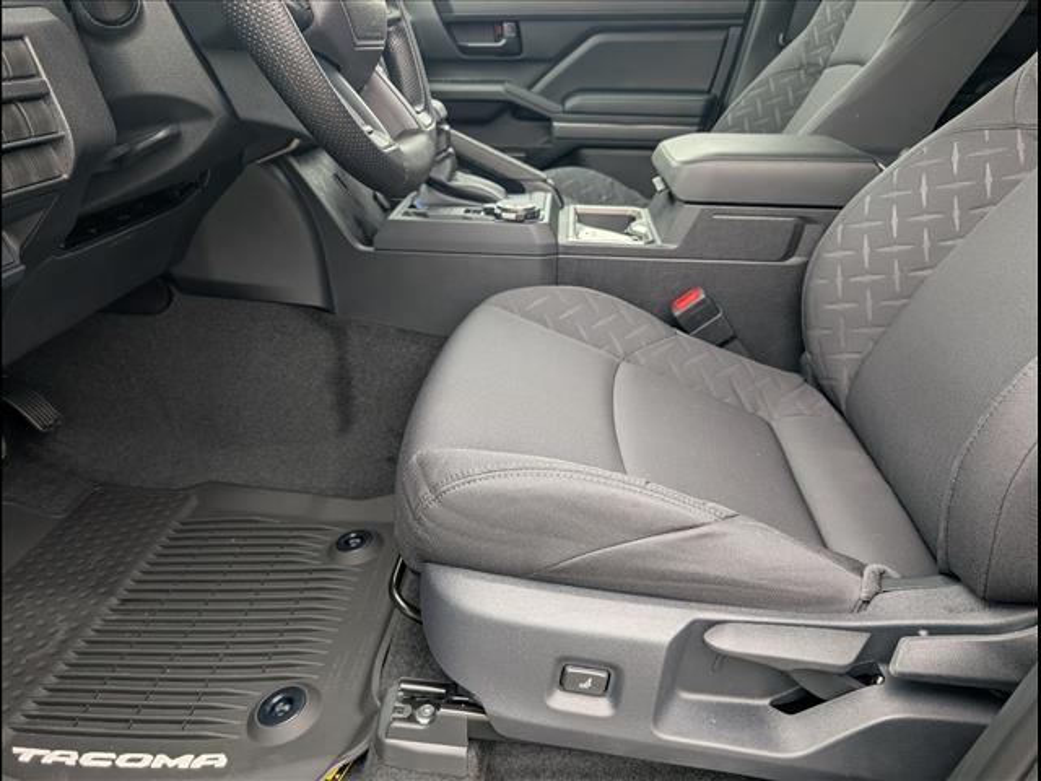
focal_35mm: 24
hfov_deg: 71.6
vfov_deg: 56.8
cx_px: 520
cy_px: 390
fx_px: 722
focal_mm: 6.9
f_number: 1.68
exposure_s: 1/141
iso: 26
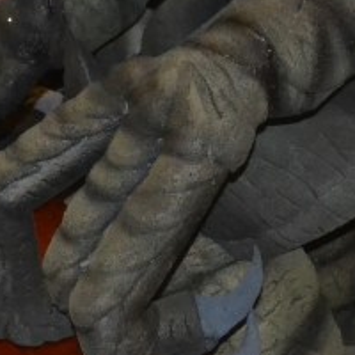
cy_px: -73
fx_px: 2727
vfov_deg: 7.4
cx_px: 105
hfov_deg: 7.4
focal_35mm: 235
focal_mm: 32
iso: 3200
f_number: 7.1
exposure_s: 1/60
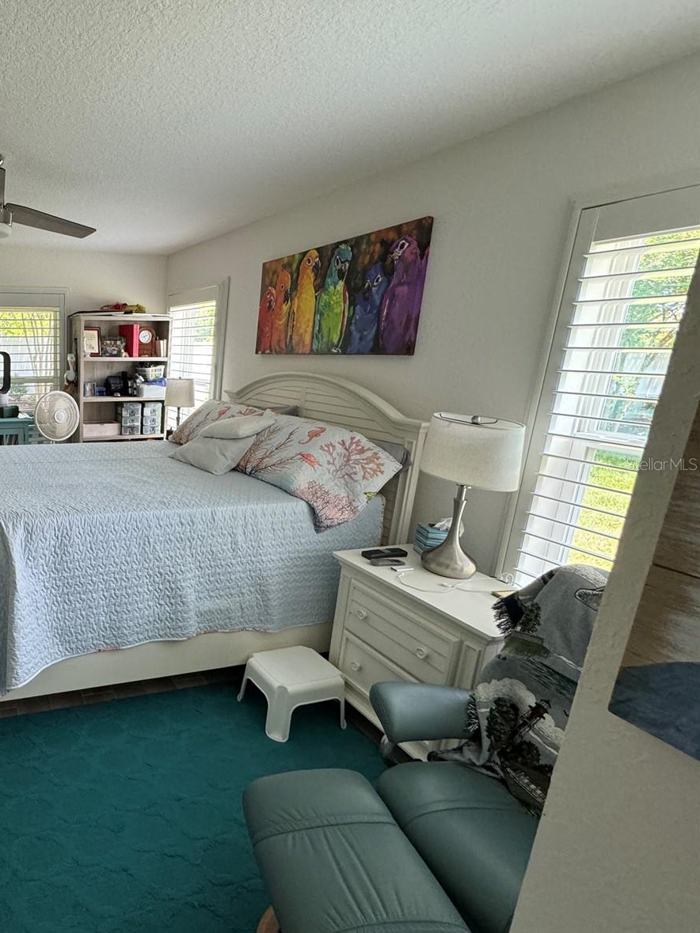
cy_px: 464
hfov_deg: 58.5
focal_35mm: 19
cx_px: 67
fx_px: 512
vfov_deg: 84.7
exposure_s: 1/120
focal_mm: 2.22
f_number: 2.2
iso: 250
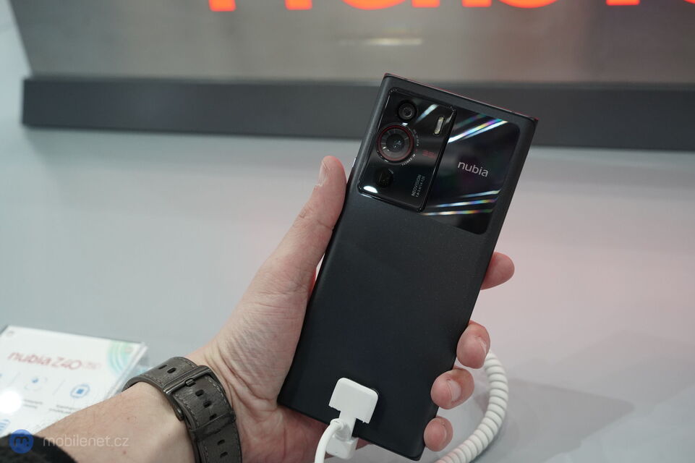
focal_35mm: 41
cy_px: 232
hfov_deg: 47.4
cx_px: 348
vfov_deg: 32.6
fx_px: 791
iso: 4000
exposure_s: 1/160
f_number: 6.3
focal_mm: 41
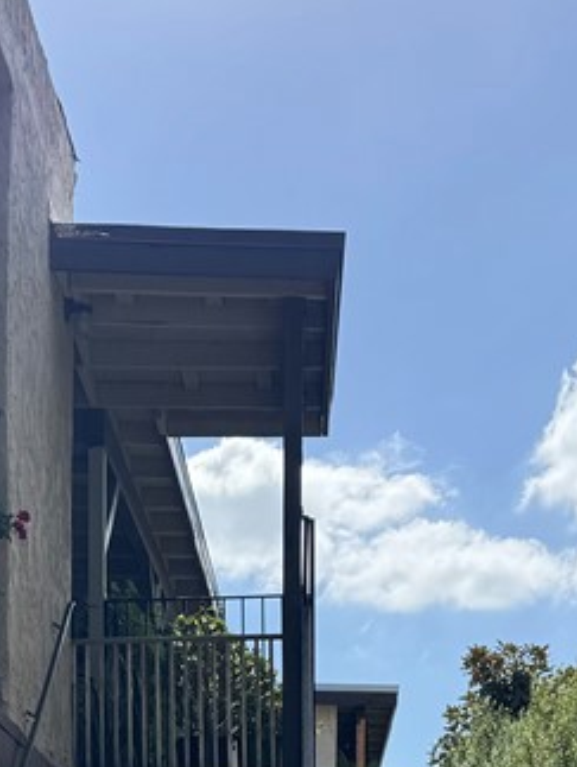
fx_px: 1686
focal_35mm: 76
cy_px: 867
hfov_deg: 19.3
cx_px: 169
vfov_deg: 23.8
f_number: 1.78
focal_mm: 6.76
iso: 80
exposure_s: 1/4310
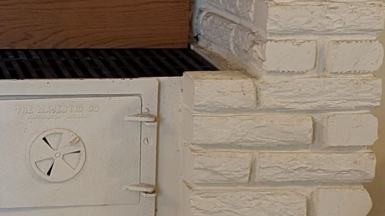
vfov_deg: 10.3
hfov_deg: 16.7
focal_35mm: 118
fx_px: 1205
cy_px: 70
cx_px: -176
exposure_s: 1/30
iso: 69
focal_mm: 6.9
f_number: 1.68
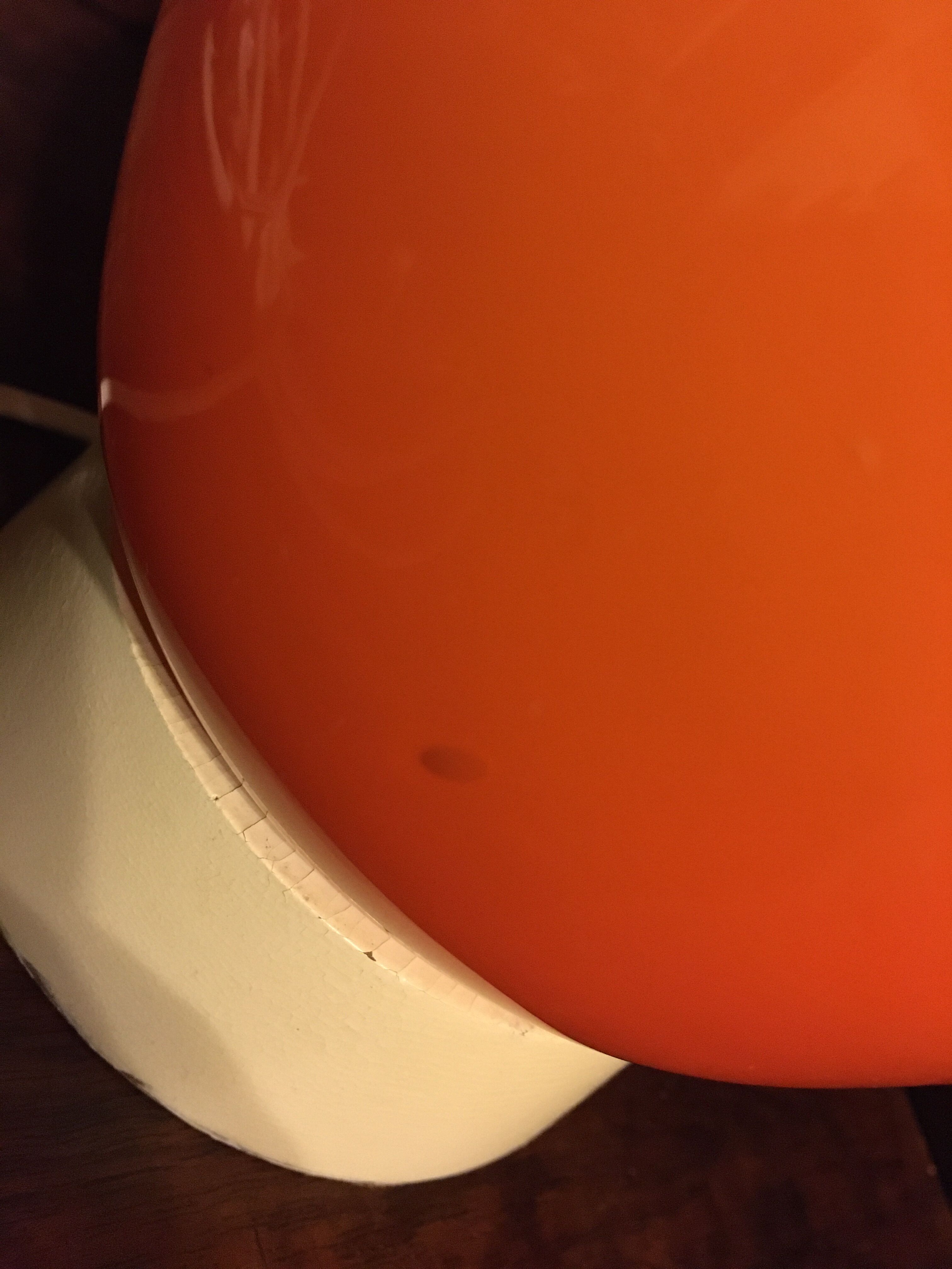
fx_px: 1063
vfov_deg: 61.7
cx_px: 476
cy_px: 634
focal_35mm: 29
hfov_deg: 48.2
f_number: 2.2
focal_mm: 4.15
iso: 320
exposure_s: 1/17
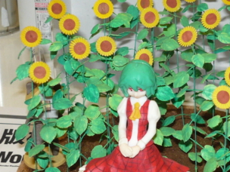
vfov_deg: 13.3
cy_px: 97
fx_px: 738
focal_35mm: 111
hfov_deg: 17.7
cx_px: 148
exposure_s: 1/40
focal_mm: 7.8
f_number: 3.1
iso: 100
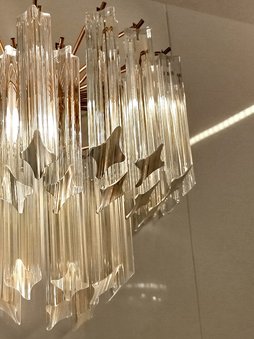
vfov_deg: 55.3
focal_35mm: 33
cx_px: 31
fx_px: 323
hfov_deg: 40.1
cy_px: 165
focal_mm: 5.31
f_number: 1.7
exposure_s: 1/50
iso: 64
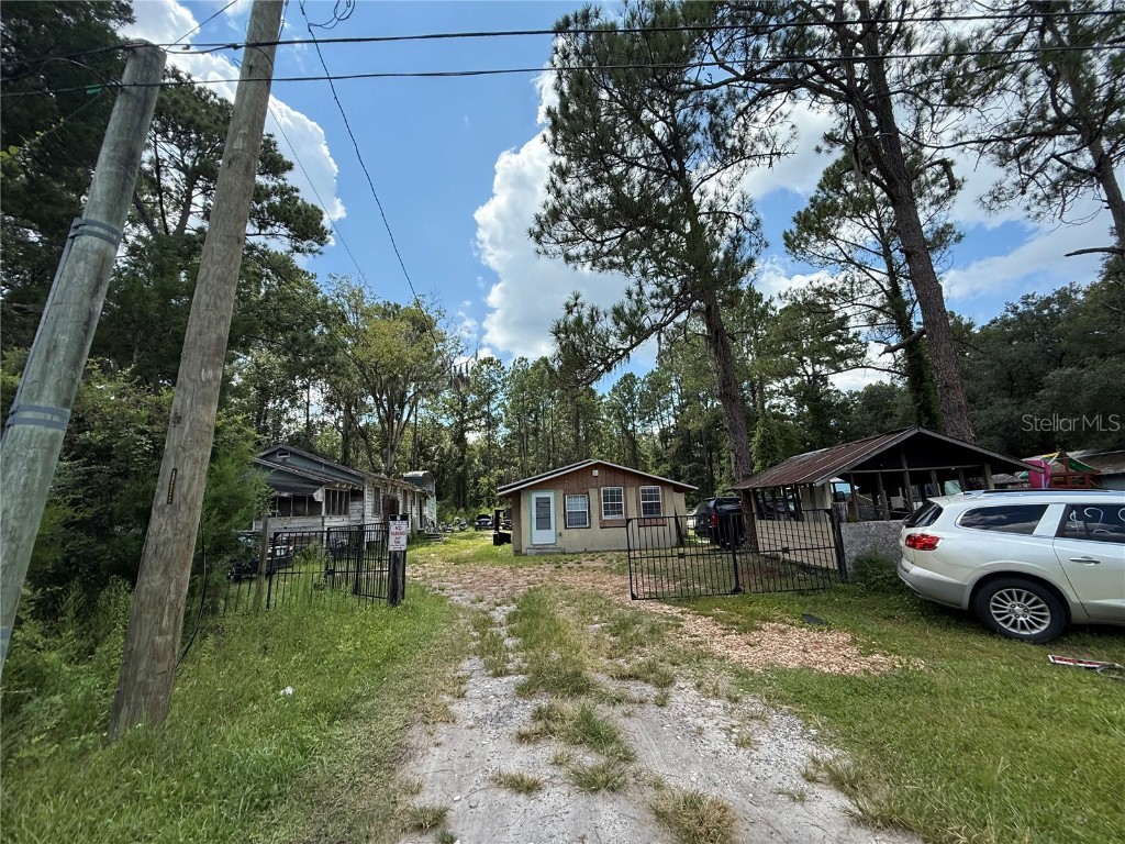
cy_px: 422
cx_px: 562
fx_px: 455
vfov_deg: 85.7
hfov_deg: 102.1
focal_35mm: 14
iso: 64
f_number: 2.2
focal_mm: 2.22
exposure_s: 1/1464
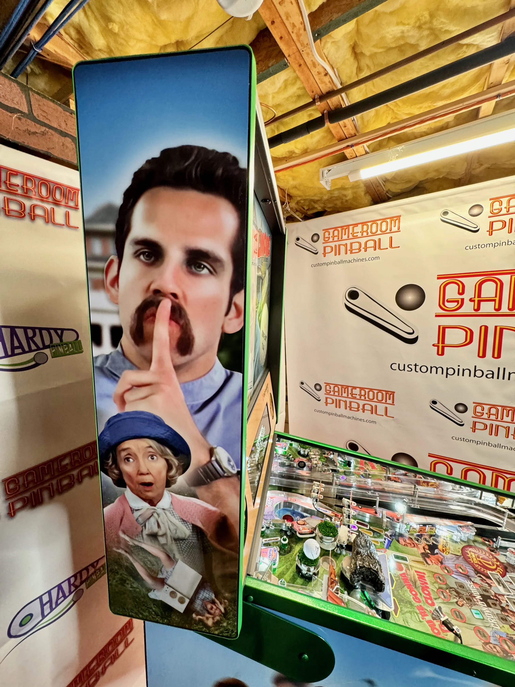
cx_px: 258
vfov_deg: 102.1
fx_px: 278
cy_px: 344
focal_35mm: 14
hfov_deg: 85.7
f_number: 2.2
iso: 500
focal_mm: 2.22
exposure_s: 1/60
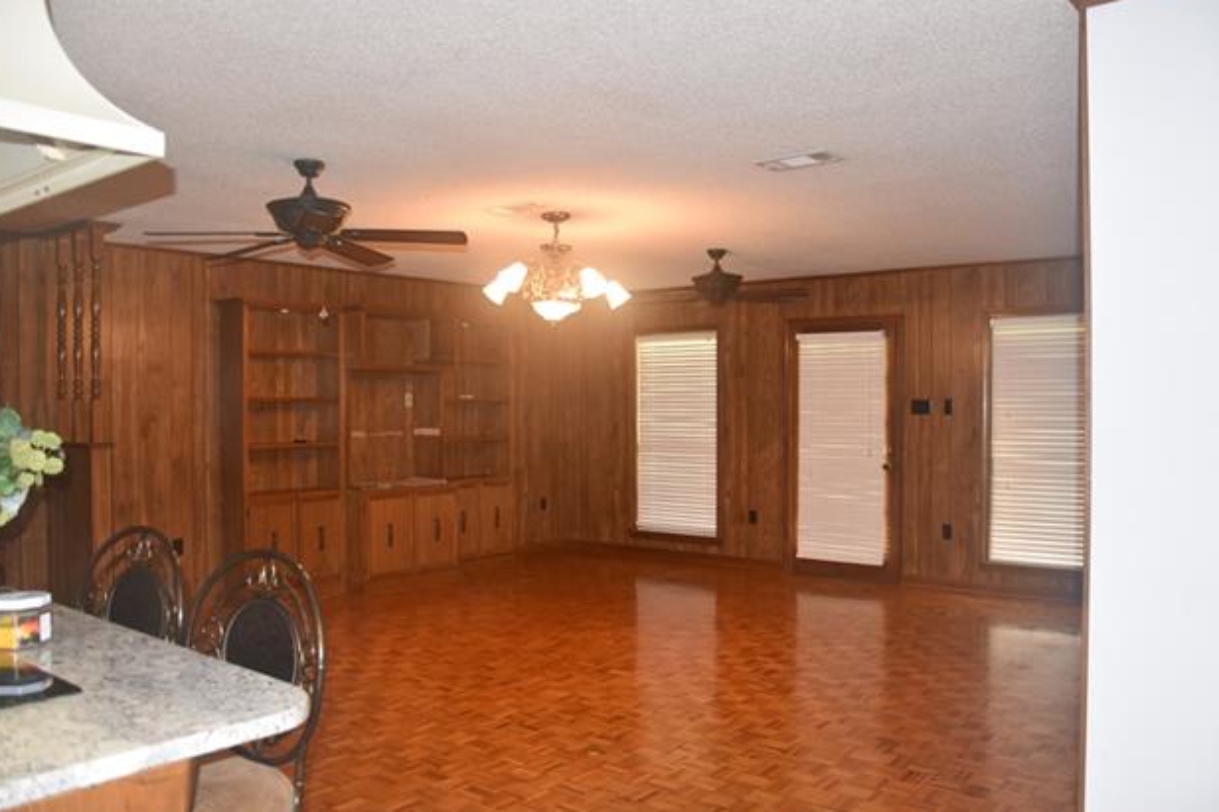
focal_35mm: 28
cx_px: 622
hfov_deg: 65.5
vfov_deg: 46.4
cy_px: 405
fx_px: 948
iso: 800
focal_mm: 18
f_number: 4
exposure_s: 1/60
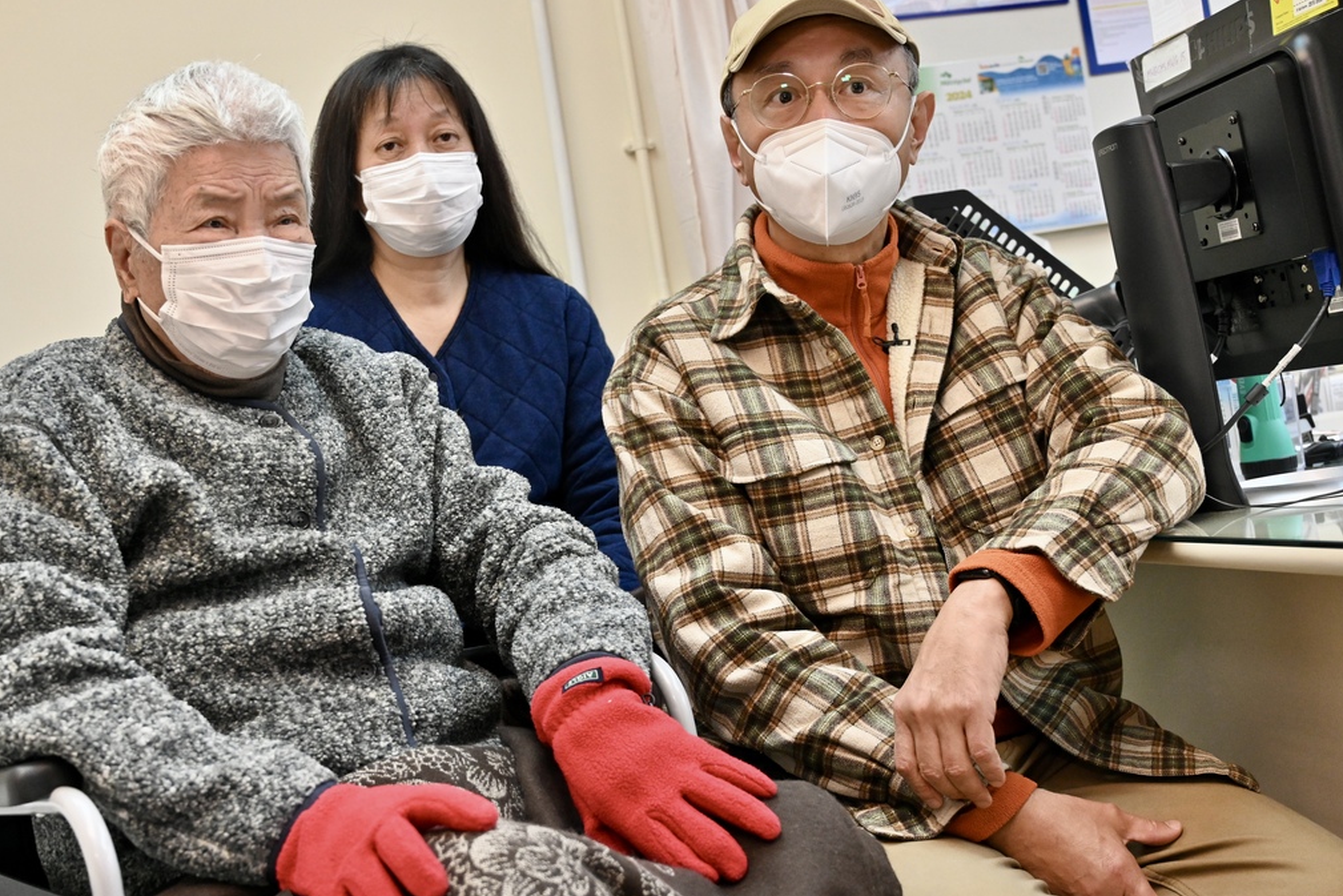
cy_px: 458
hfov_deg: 44.5
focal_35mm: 44
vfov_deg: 30.5
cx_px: 670
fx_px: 1642
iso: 1600
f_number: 4.5
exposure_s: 1/250
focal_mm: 37
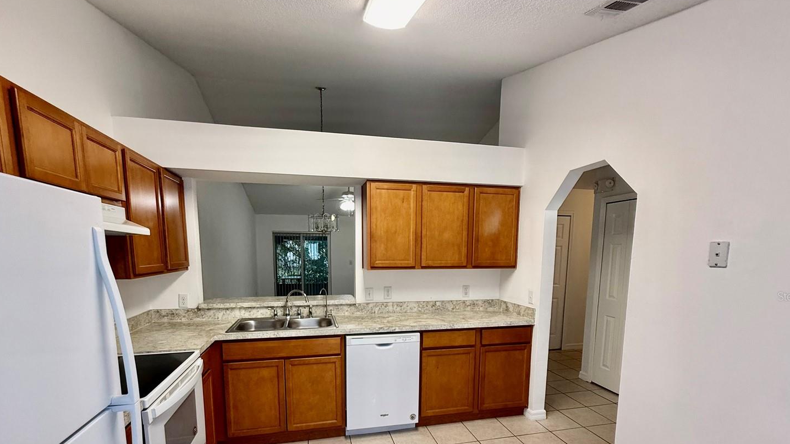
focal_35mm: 17
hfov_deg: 95.9
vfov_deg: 62.3
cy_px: 296
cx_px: 389
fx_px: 356
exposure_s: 1/120
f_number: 2.2
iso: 160
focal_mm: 2.22
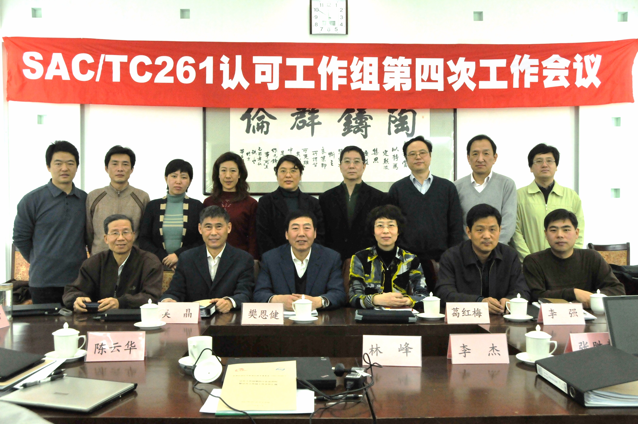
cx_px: 319
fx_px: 584
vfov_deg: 39.9
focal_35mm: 33
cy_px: 212
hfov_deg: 57.3
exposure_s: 1/50
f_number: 9
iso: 1250
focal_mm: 22
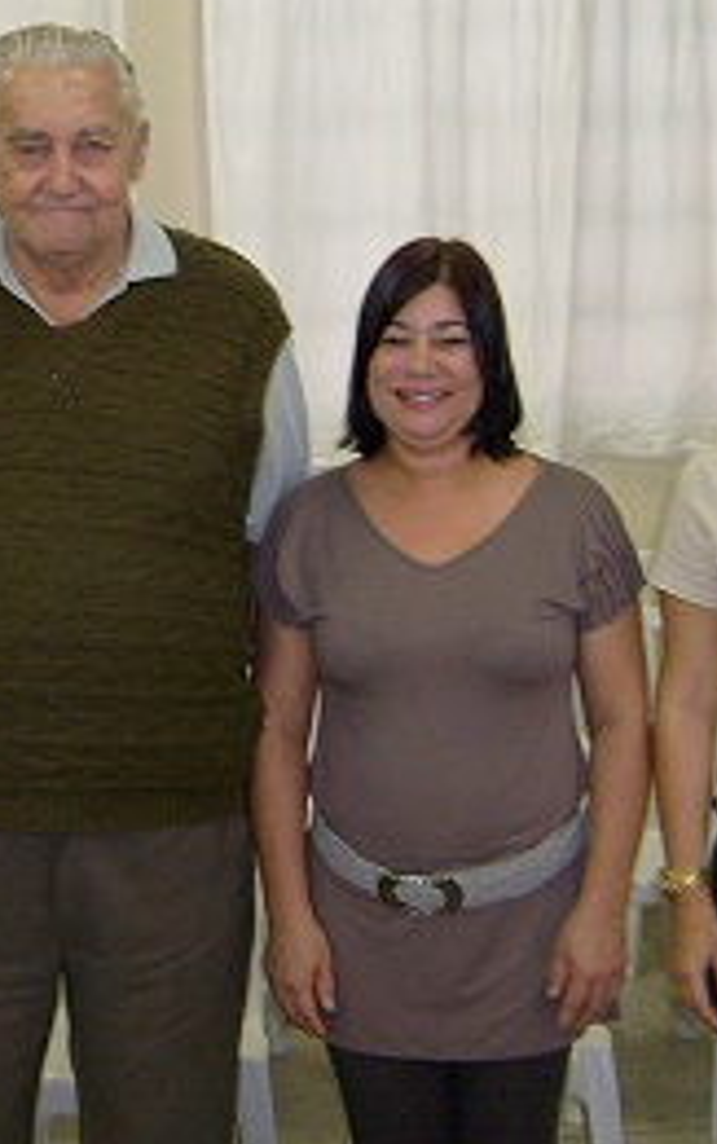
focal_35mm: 73
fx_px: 2277
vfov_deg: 28.0
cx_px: 154
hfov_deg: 17.8
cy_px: 374
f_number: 2.8
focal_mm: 5.8
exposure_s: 1/30
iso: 100
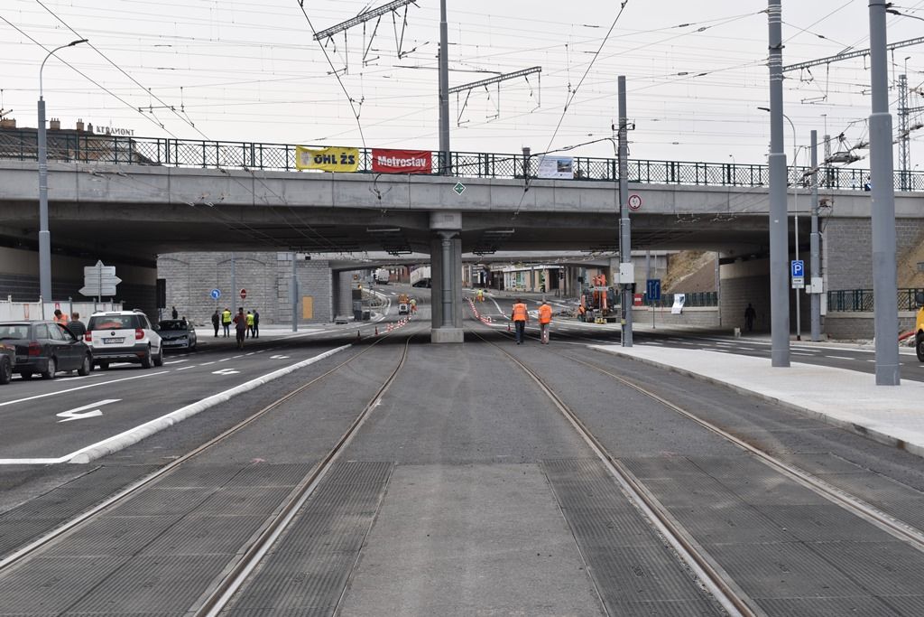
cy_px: 308
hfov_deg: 31.9
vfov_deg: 21.6
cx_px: 462
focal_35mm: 63
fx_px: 1617
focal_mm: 42
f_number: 7.1
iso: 100
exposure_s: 1/200
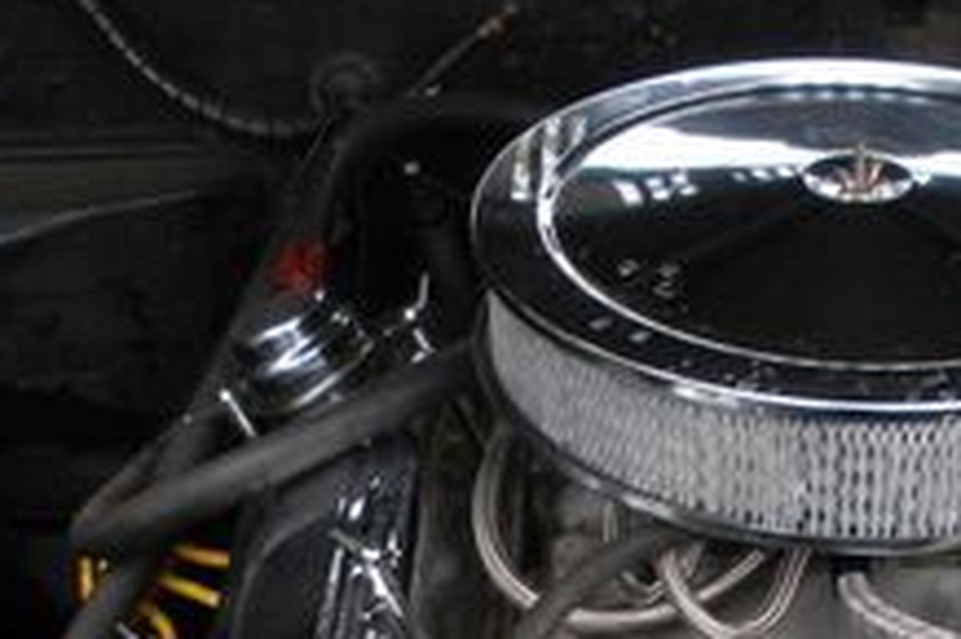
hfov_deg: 18.4
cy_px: 718
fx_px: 2934
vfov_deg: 12.2
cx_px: 793
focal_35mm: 110
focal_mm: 6.3
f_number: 3.5
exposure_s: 1/60
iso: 117
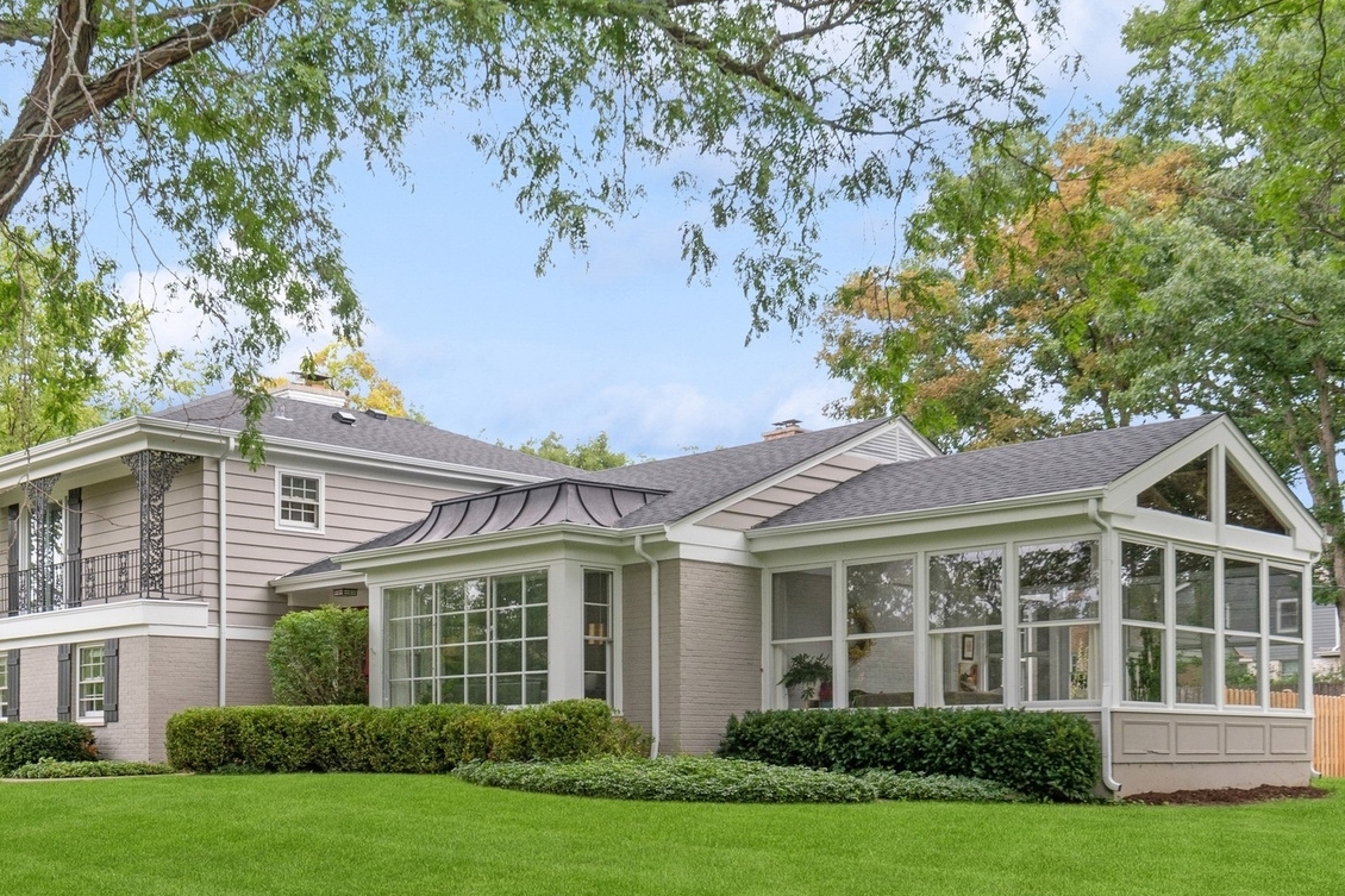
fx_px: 1606
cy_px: 638
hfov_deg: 45.4
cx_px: 617
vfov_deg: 30.8
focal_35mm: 43
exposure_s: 1/160
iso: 200
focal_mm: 20
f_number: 9
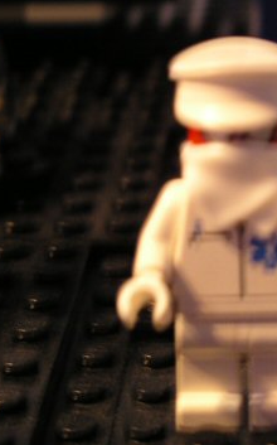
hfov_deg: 13.0
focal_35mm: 100
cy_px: 220
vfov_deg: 20.8
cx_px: 205
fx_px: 1210
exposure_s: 1/1.61
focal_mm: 10.9
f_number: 3.2
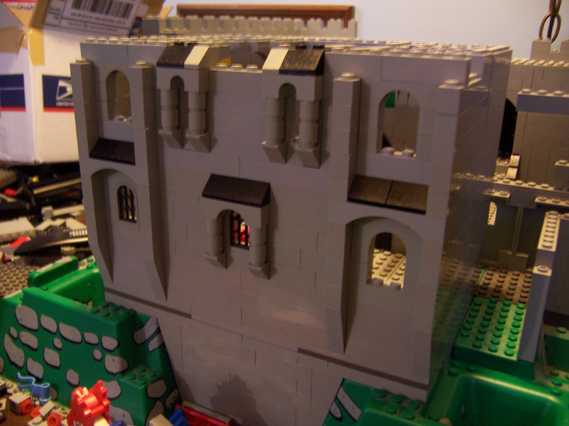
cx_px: 284
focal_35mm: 33
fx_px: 542
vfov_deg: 42.9
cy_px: 213
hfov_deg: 55.4
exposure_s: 1/8
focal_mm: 5.5
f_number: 2.8
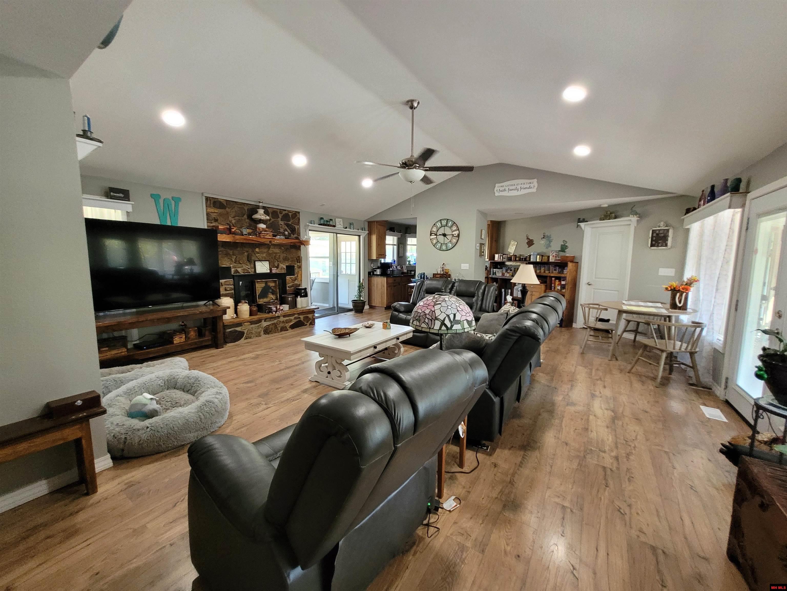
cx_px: 394
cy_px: 296
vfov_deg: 89.9
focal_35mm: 13
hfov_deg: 106.2
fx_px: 296
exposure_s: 1/60
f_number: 2.2
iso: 400
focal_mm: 1.74
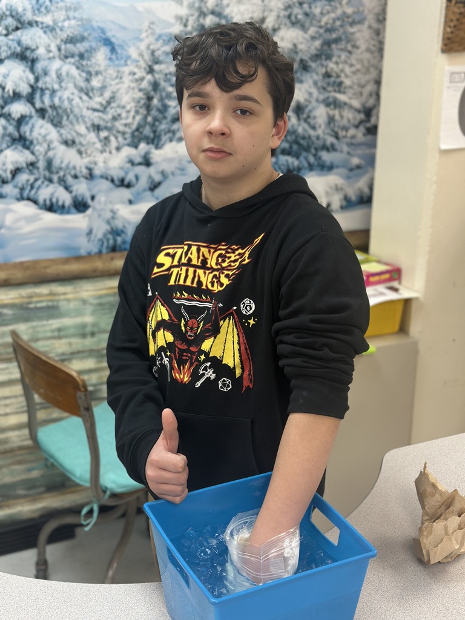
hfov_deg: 30.3
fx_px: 860
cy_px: 310
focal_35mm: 48
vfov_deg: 39.7
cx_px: 232
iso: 160
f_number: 1.78
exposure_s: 1/60
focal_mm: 6.86
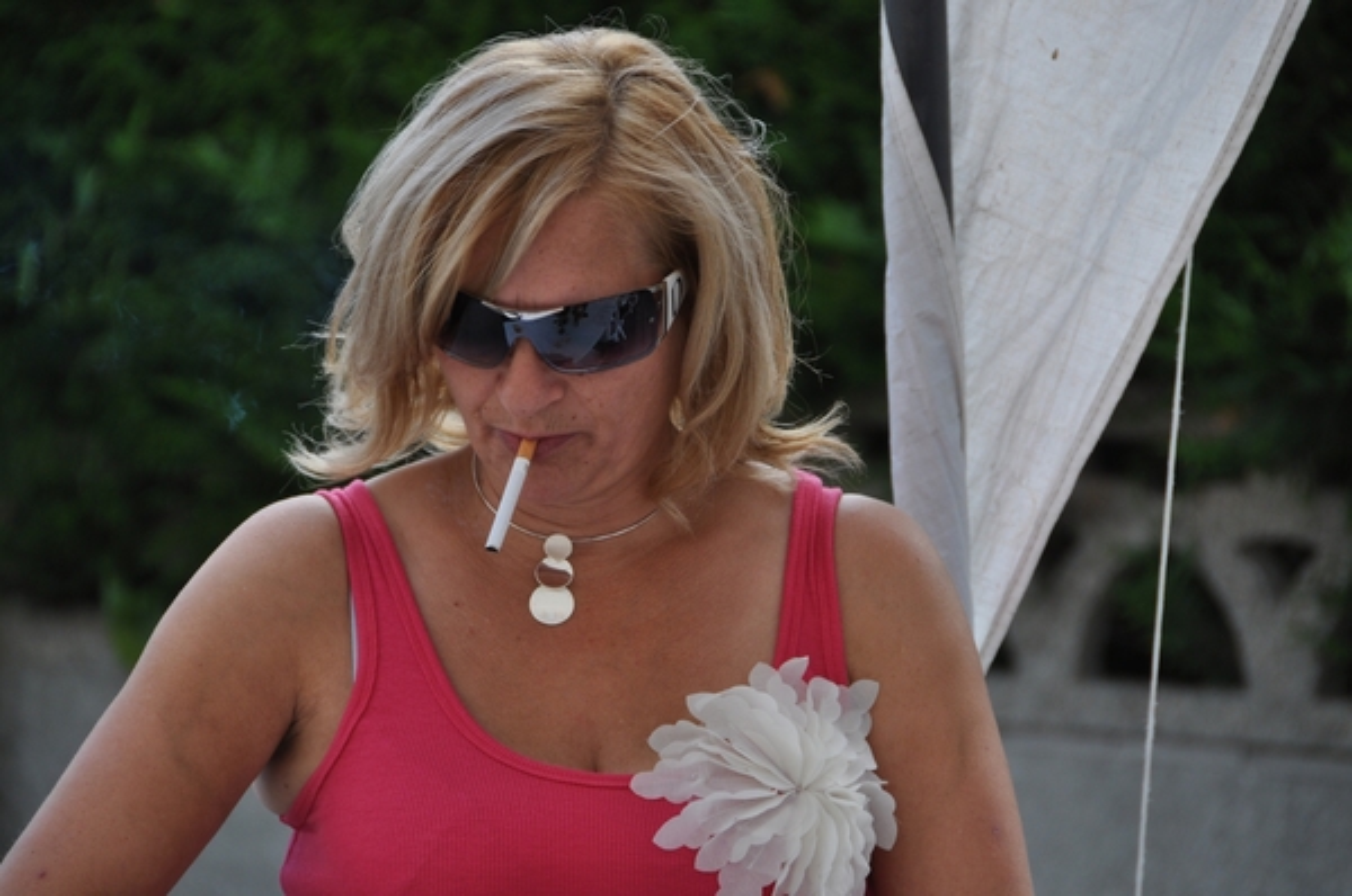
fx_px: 11248
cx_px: 676
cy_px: 448
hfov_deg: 6.9
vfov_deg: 4.6
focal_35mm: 300
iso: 320
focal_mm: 200
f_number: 5.6
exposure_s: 1/500
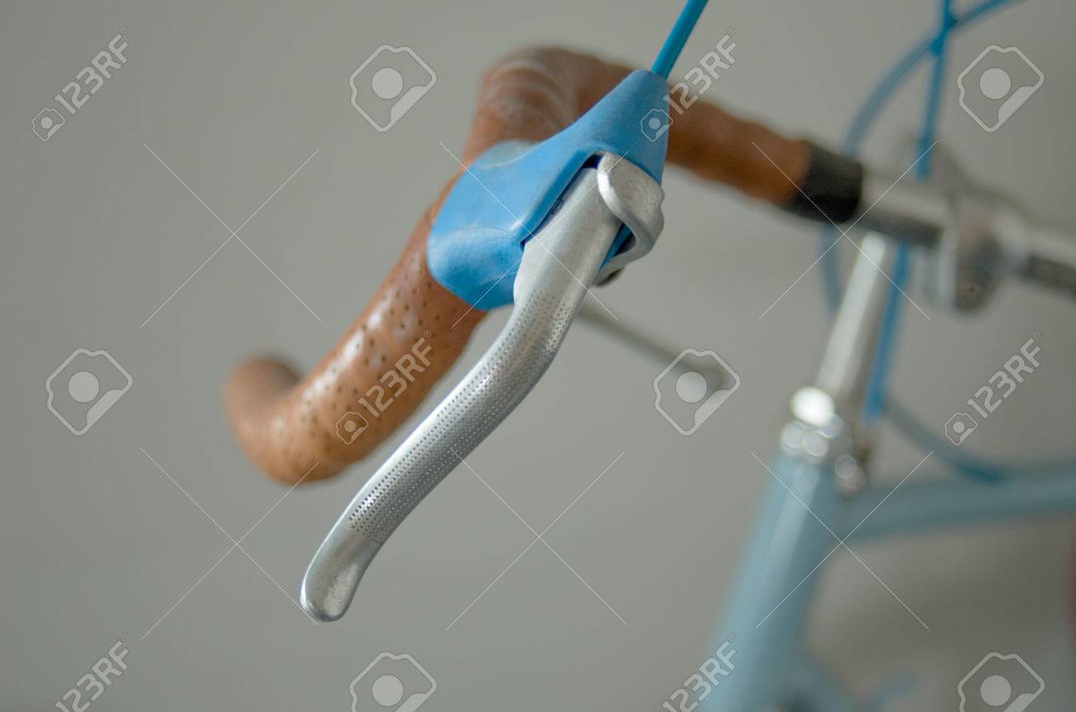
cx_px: 538
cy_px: 356
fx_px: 1566
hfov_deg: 37.9
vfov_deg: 25.6
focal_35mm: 52
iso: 180
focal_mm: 35
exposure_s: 1/80
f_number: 2
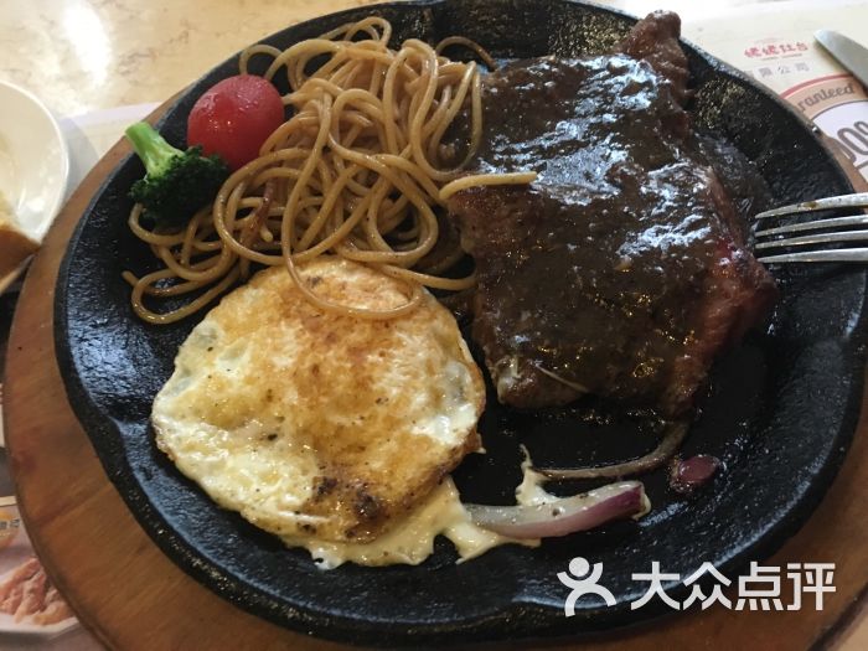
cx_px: 434
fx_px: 727
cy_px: 326
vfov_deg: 48.2
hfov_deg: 61.7
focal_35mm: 29
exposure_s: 1/17
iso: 250
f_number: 2.2
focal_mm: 4.15
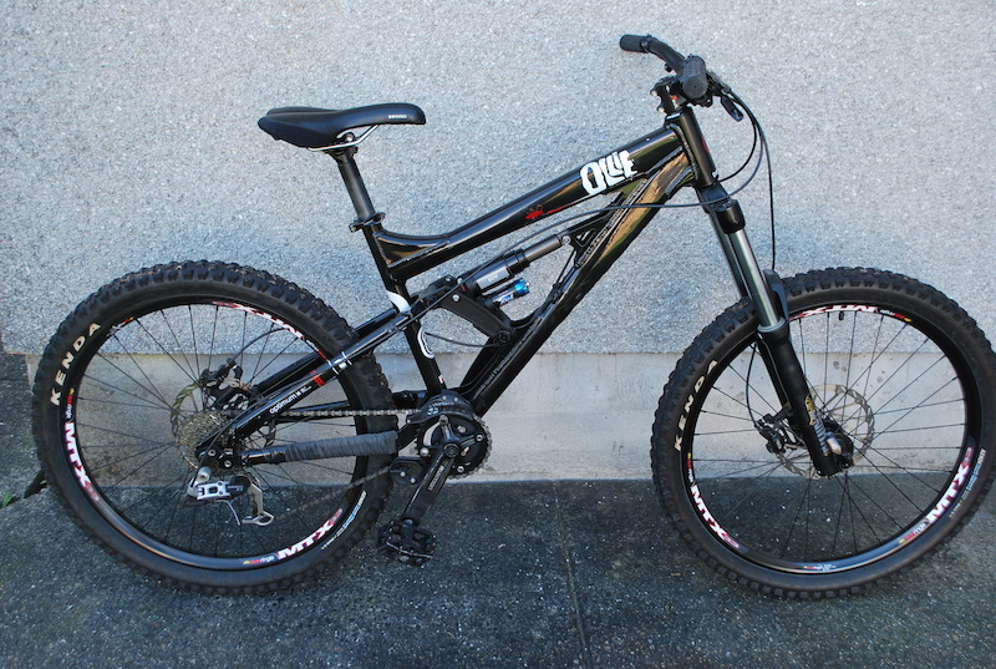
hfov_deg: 53.0
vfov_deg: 37.0
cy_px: 334
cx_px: 498
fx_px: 998
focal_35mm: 36
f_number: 4.5
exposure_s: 1/80
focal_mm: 24
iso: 200
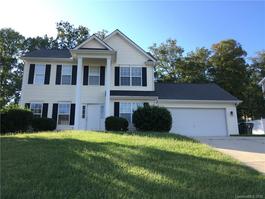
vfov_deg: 48.2
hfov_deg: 61.7
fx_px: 222
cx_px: 132
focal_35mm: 29
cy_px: 100
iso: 25
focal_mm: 4.15
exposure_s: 1/388
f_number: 2.2
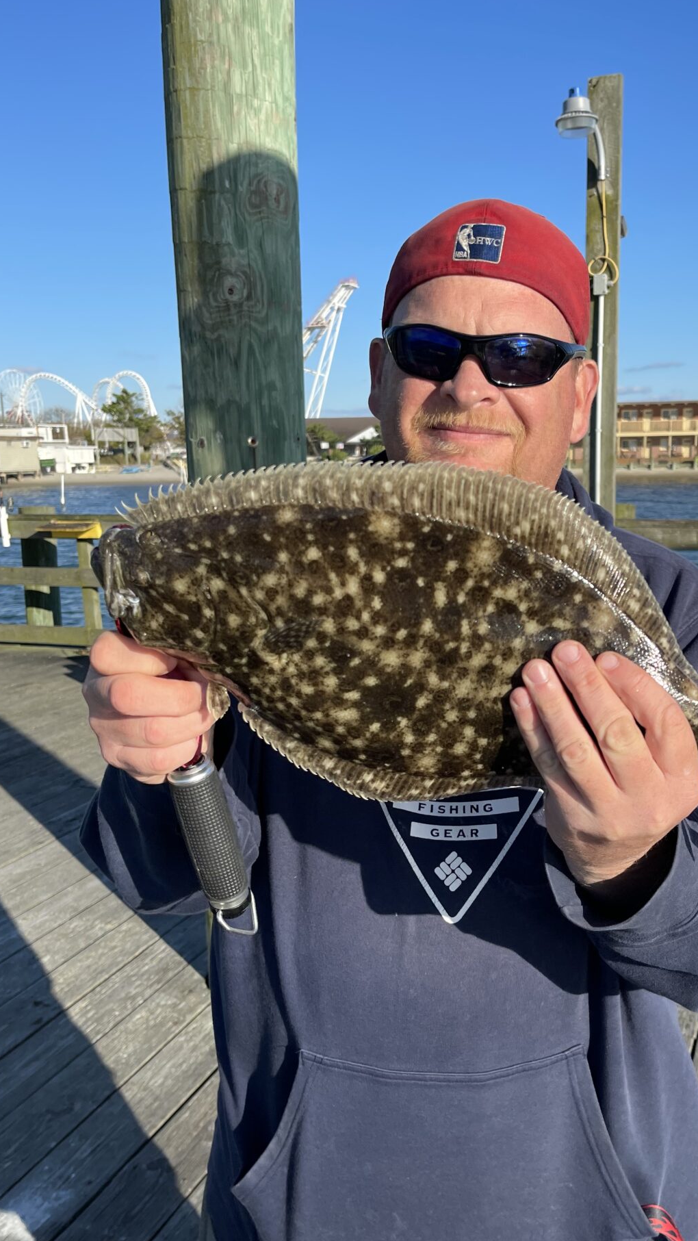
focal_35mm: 32
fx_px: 1053
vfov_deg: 60.9
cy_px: 682
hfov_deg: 36.4
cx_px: 441
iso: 32
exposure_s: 1/2786
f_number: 1.6
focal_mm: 5.1
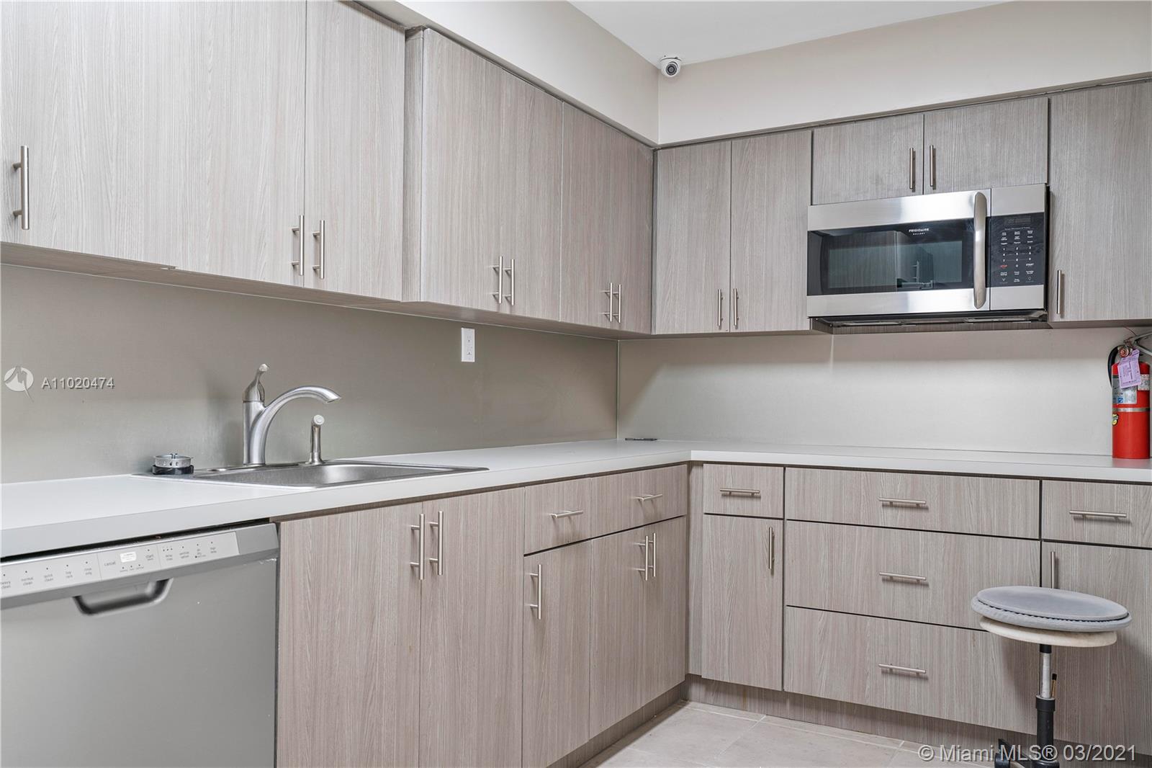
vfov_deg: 44.9
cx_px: 576
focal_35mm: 29
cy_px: 384
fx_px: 928
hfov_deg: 63.7
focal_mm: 29
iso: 400
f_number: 8
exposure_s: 1/5
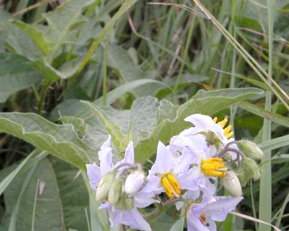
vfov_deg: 9.6
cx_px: 68
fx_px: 1369
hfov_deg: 12.0
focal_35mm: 160
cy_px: 211
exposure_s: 1/215
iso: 100
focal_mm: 16.8
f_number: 5.8
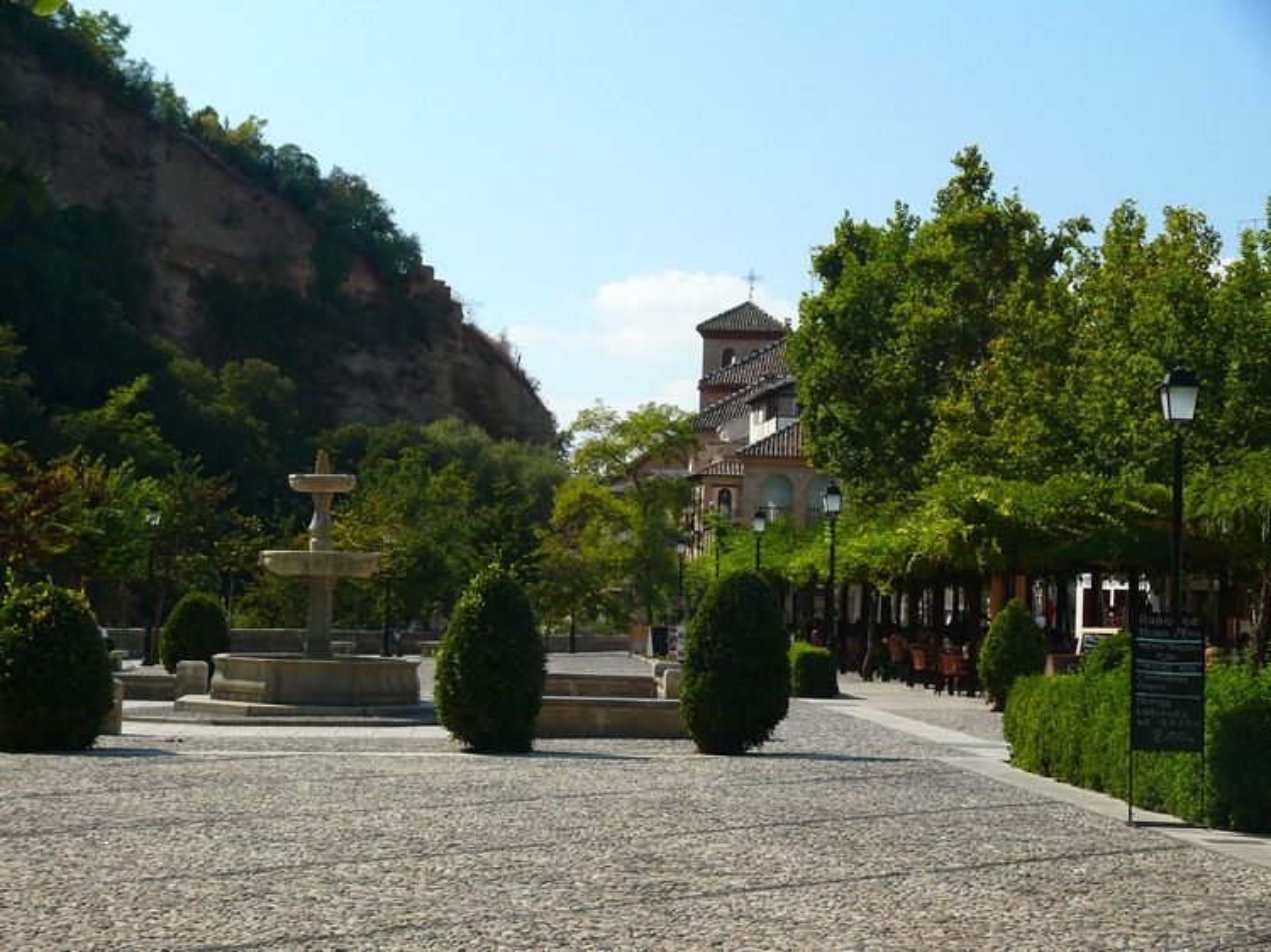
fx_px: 2753
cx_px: 636
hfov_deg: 26.0
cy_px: 476
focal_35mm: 75
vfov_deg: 19.6
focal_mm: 15.8
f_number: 4.5
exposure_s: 1/250
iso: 100
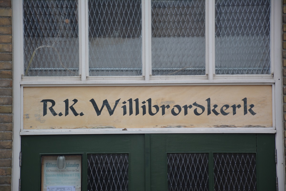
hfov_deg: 13.0
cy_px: 96
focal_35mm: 158
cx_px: 143
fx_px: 1251
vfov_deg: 8.7
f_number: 5.6
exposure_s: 1/320
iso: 250
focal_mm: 105
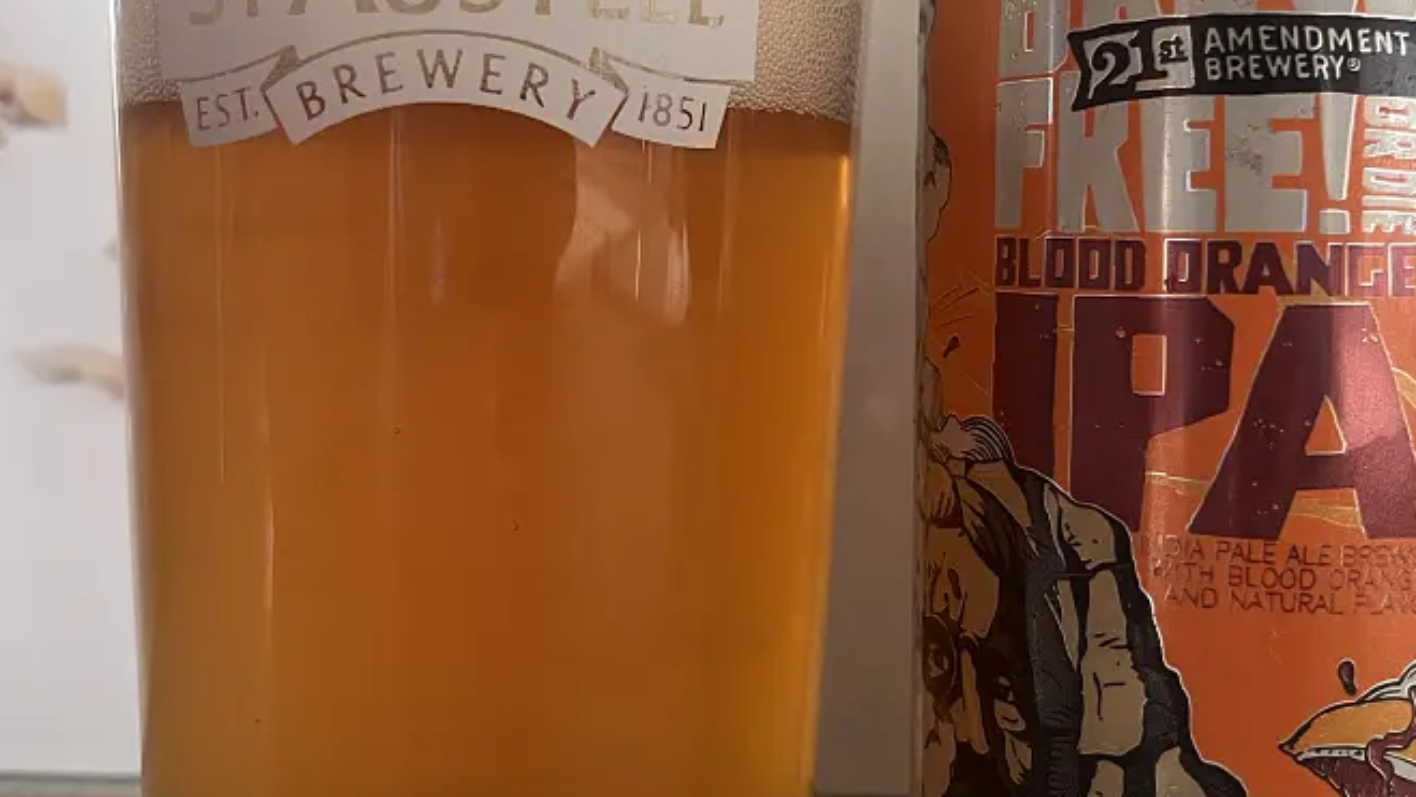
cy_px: 217
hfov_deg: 46.2
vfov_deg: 26.8
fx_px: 1652
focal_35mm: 44
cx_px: 821
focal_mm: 5.1
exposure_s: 1/60
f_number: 1.6
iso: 320
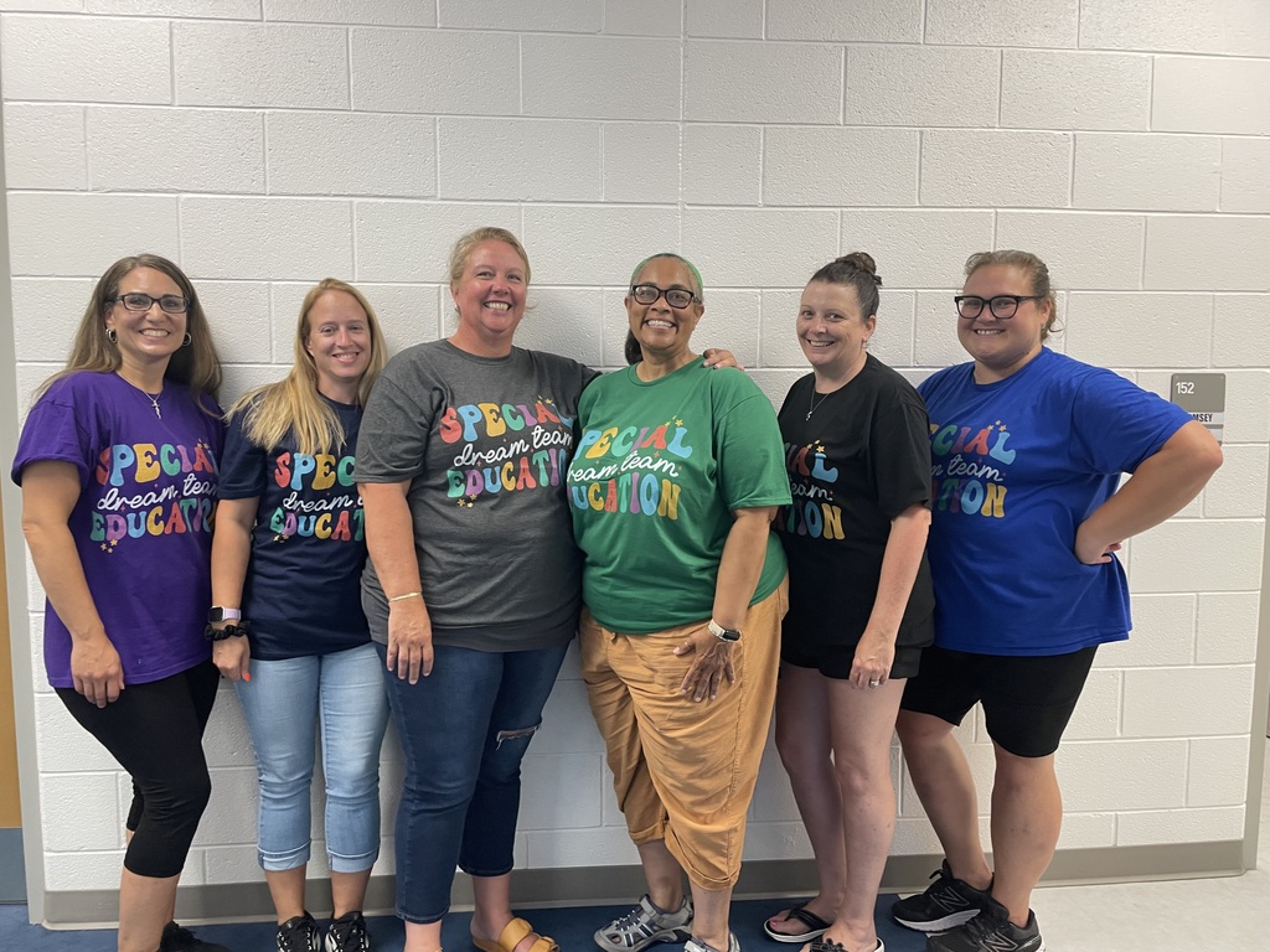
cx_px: 635
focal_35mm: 26
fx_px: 954
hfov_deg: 67.3
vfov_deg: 53.1
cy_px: 476
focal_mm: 4.2
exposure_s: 1/60
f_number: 1.6
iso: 100
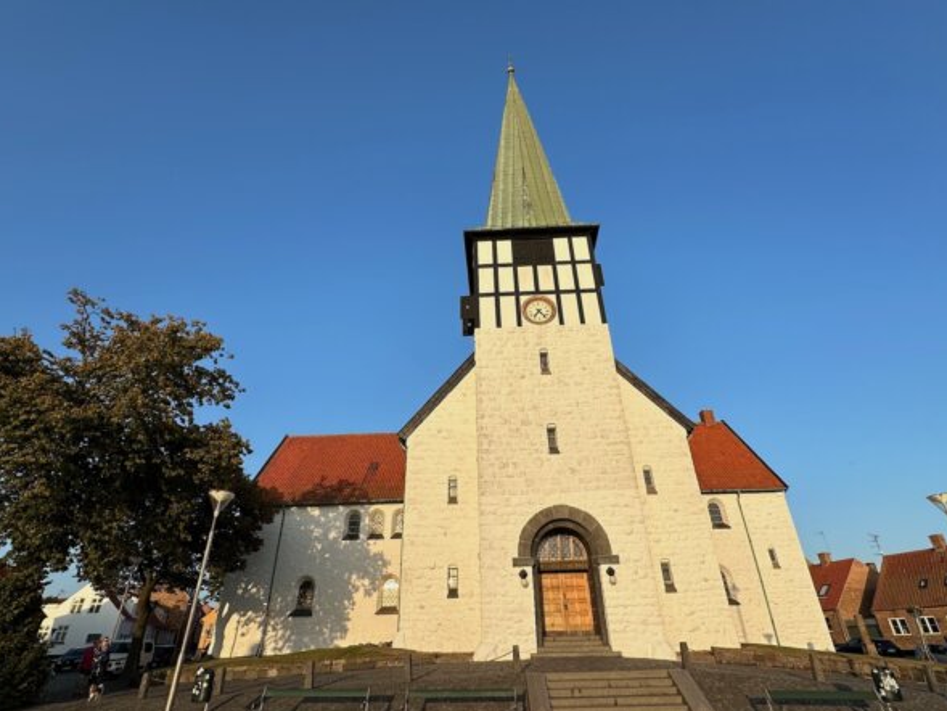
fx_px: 520
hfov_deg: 84.7
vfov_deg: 68.6
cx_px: 476
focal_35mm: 19
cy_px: 328
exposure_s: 1/1689
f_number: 2.2
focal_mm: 2.22
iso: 50
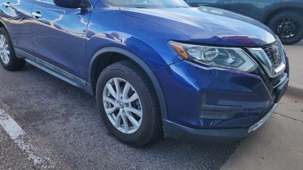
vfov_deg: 41.0
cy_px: 56
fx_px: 225
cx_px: 140
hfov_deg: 67.8
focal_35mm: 28
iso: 50
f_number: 1.8
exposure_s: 1/207
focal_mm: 6.4
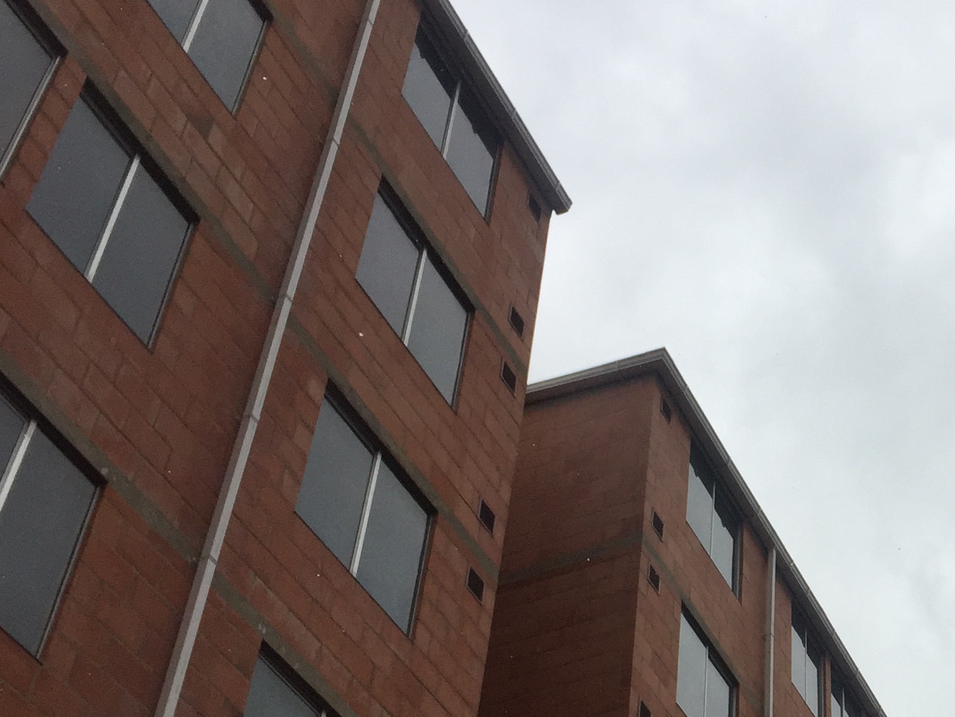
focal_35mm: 63
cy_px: 744
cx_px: 924
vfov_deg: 22.3
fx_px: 1738
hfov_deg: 29.0
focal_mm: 4.15
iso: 32
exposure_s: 1/5650
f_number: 2.2
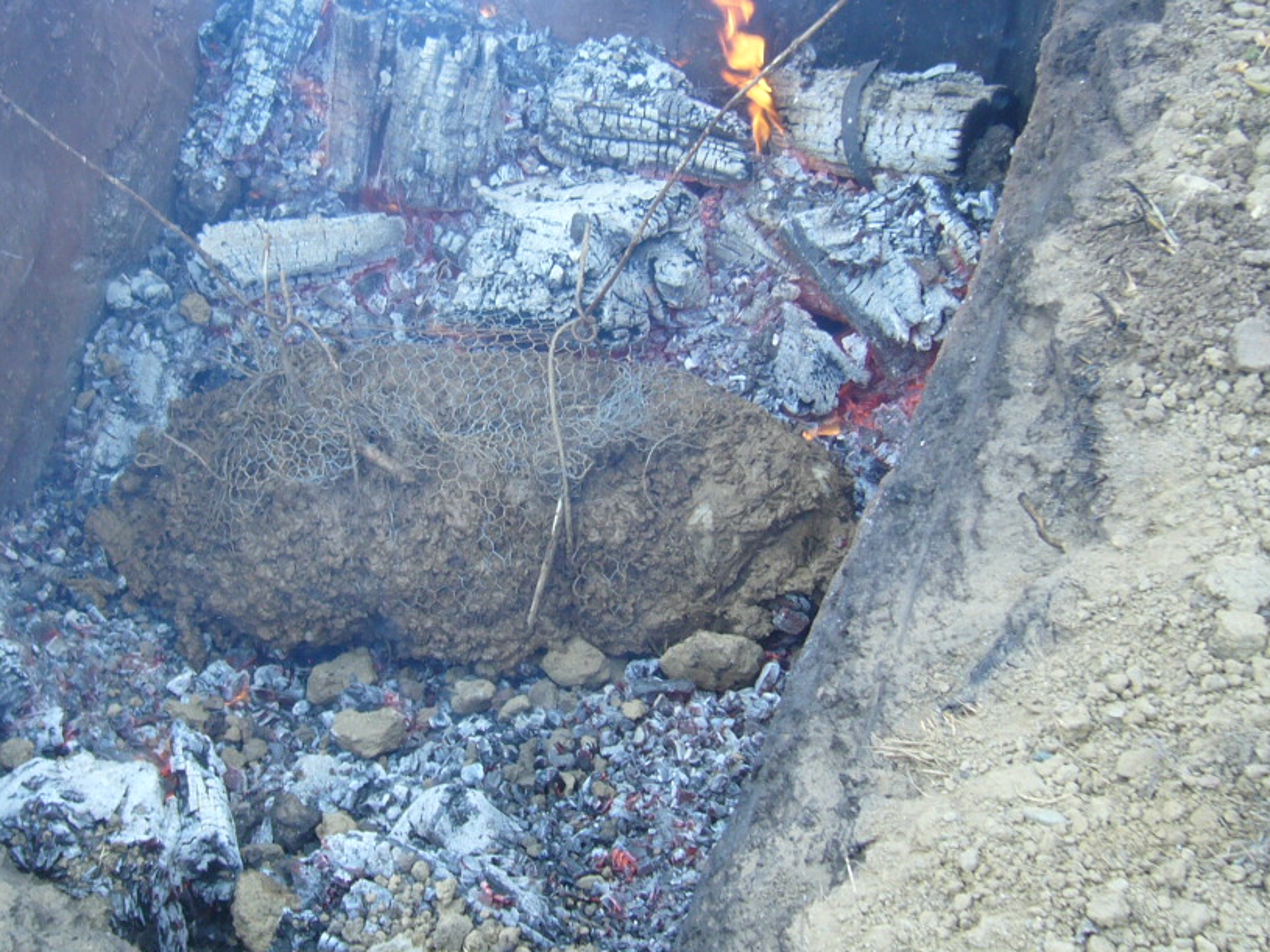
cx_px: 505
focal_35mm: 55
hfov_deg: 34.8
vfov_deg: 26.5
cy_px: 383
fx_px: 2018
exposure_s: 1/80
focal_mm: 5.8
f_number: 2.8
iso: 80
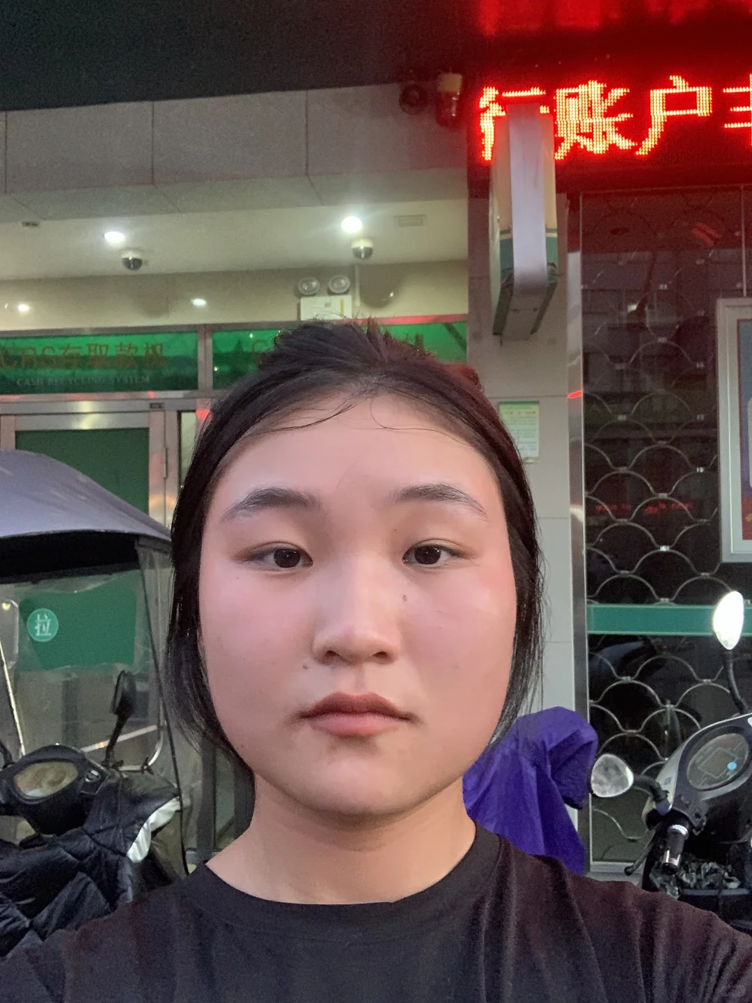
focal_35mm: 32
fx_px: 927
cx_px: 376
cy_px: 502
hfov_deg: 44.2
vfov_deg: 56.8
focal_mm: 2.87
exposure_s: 1/31
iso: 320
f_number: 2.2
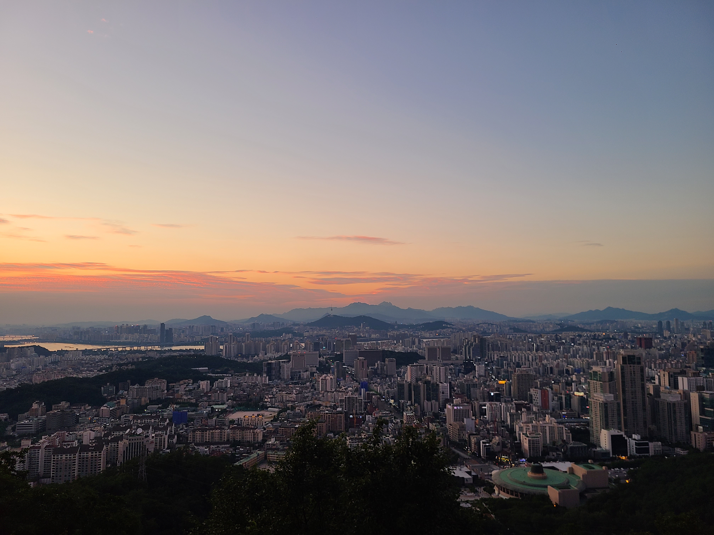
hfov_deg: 67.3
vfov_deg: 53.1
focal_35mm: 26
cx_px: 357
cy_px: 268
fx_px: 536
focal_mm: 5.4
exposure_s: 1/119
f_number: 1.8
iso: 50
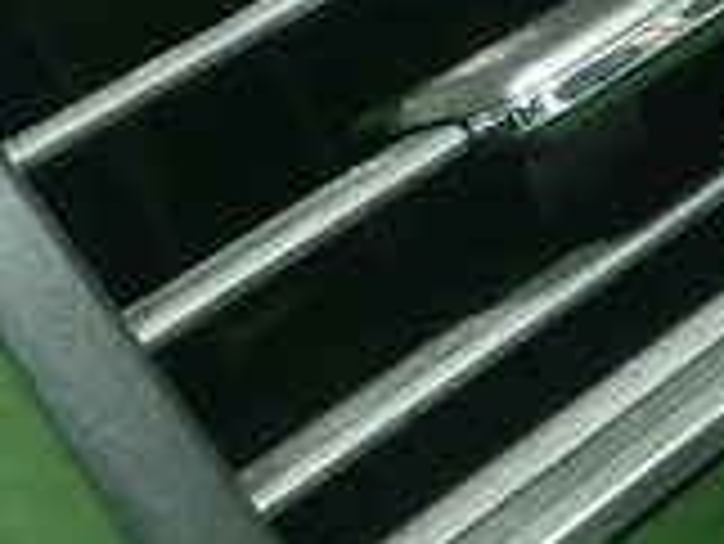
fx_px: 2344
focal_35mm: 112
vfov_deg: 13.2
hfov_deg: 17.5
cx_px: 414
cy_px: 279
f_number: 2.3
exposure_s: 1/50
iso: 800
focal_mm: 5.5
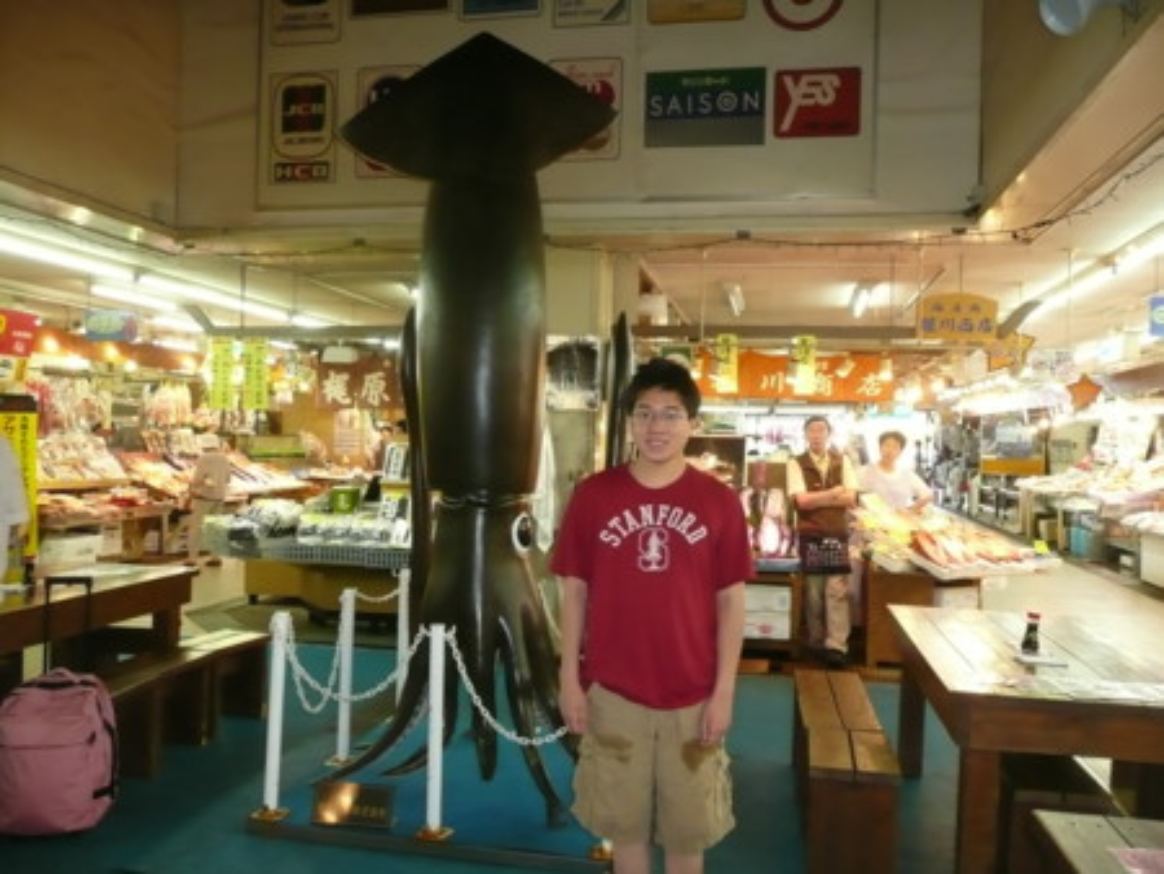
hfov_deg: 63.4
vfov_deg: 49.8
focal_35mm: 28
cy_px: 437
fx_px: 942
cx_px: 582
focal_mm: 4.6
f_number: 3.3
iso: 250
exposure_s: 1/30
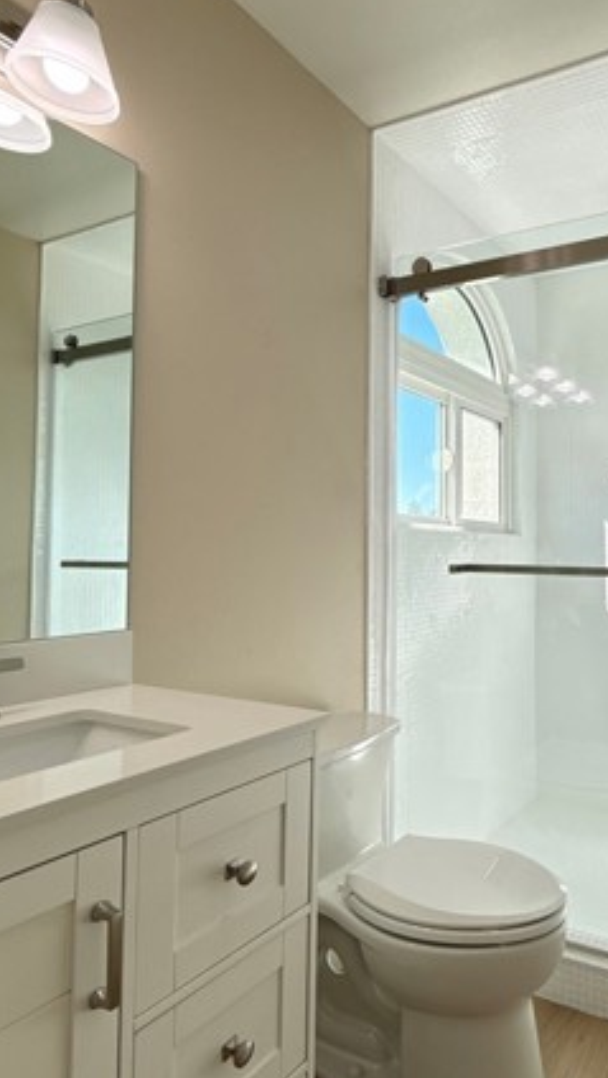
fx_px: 658
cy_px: 536
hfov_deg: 45.3
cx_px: 539
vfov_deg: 78.7
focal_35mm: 23
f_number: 2.2
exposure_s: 1/266
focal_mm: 2.22
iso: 64
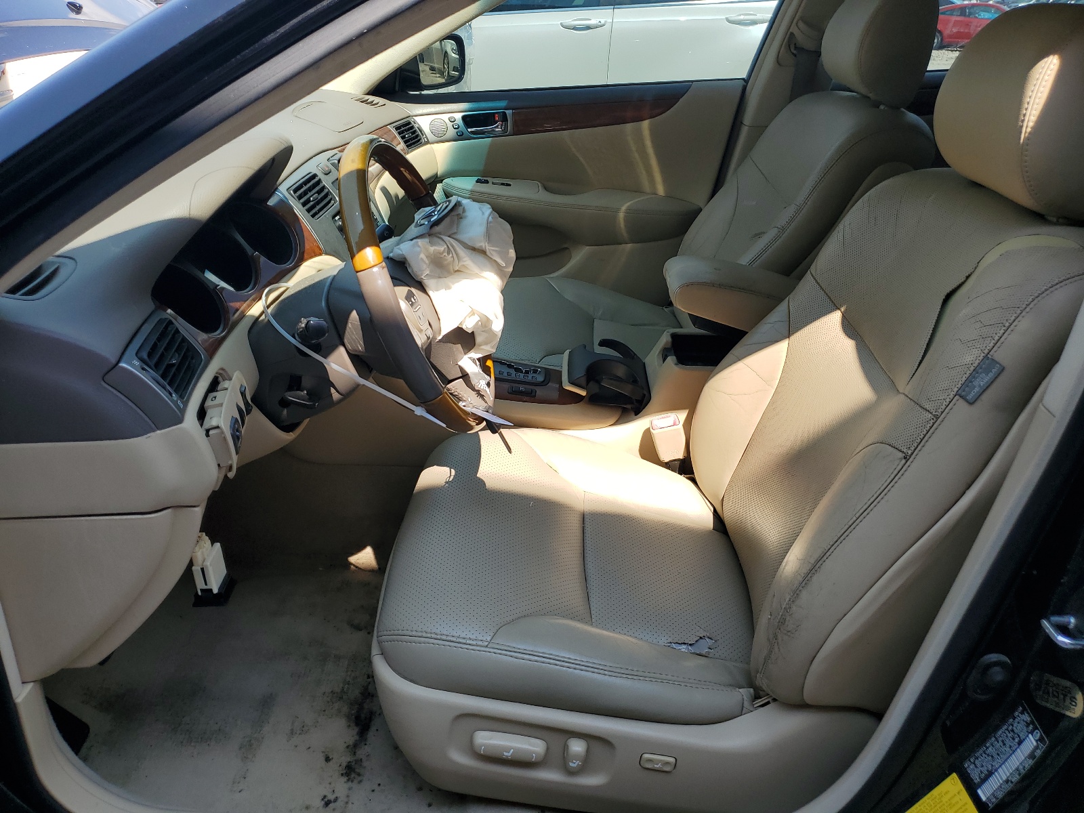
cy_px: 406
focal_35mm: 26
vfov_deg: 53.1
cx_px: 542
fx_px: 814
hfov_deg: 67.3
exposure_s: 1/1250
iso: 50
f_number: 1.5
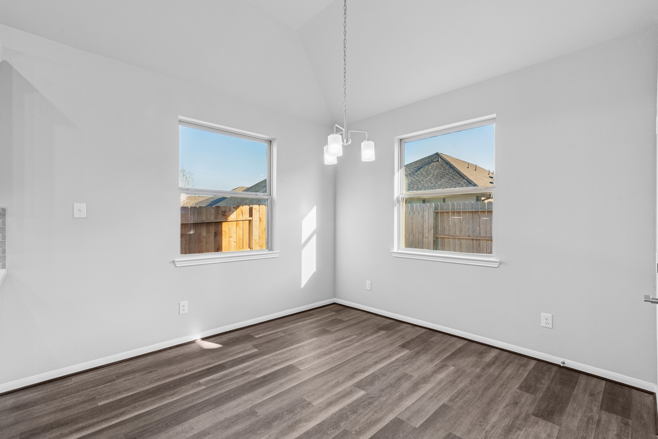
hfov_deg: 96.7
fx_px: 292
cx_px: 329
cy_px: 220
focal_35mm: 16
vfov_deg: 73.8
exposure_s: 1/15
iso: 100
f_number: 9
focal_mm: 16
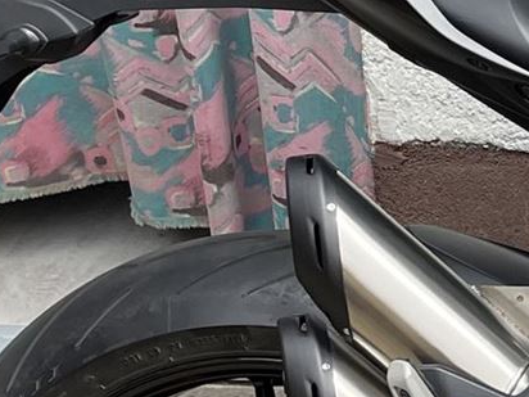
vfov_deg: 10.6
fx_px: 2124
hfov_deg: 12.4
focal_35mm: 139
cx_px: 1089
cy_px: 93
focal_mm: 4.2
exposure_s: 1/1125
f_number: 1.6
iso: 32
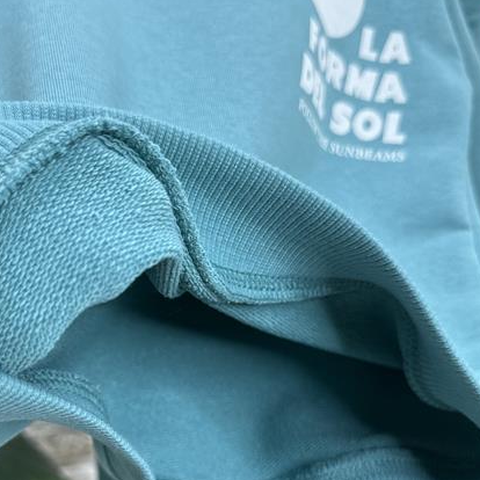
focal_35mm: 41
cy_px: 301
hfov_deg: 40.4
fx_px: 643
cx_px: 155
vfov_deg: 40.6
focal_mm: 6.86
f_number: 1.78
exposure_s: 1/100
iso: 125
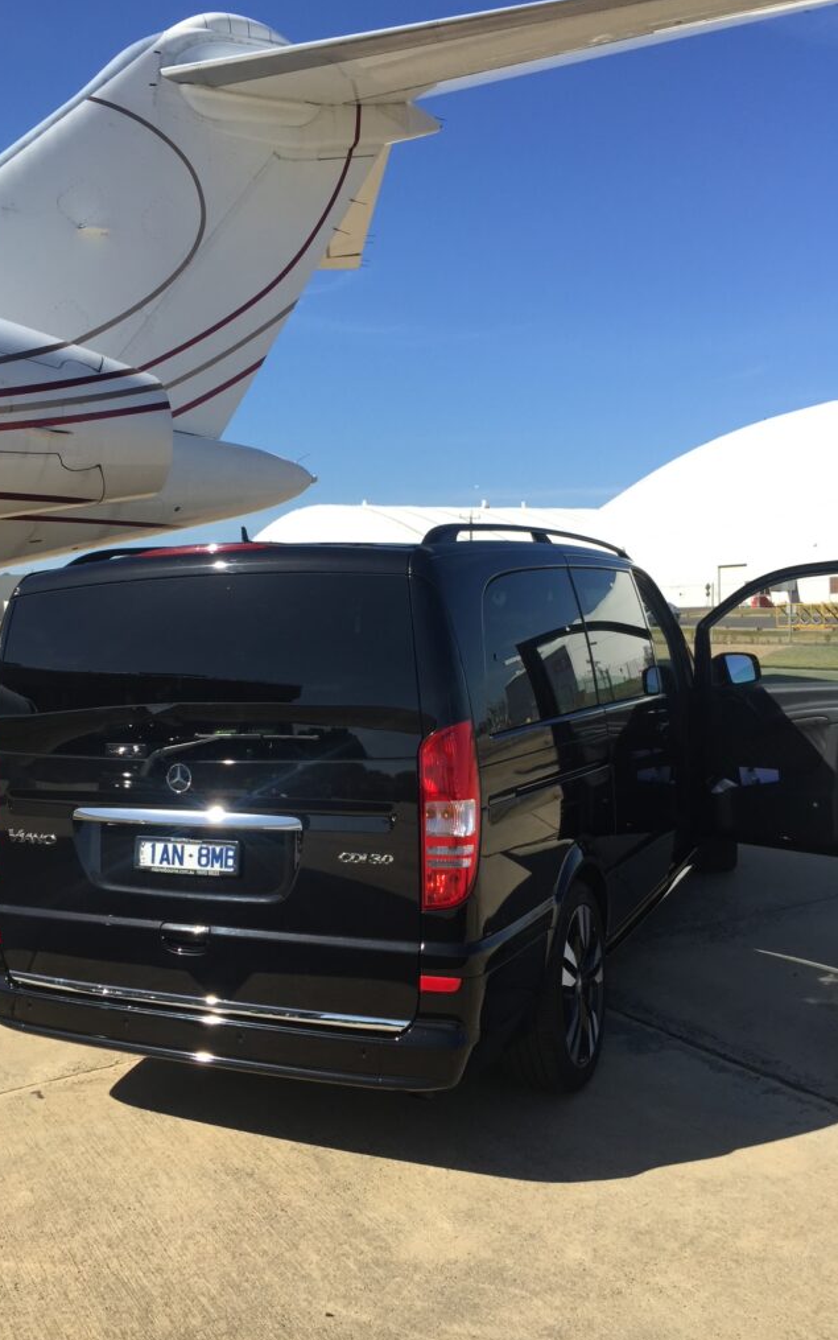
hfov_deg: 40.5
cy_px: 672
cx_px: 342
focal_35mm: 31
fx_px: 1132
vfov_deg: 61.2
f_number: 2.2
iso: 32
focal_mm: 4.15
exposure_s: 1/1721
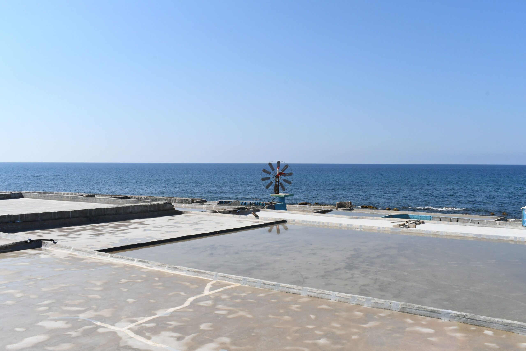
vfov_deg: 40.0
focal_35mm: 33
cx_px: 263
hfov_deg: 57.2
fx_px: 482
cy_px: 176
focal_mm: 22
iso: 640
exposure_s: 1/800
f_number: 14
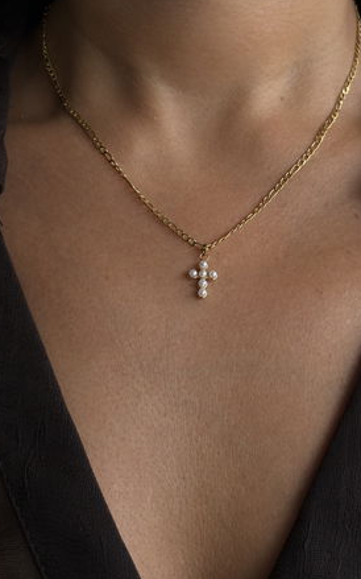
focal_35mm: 67
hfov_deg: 19.4
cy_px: 238
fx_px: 1056
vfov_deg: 30.6
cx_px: 186
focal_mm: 5.96
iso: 50
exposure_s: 1/109
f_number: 1.6
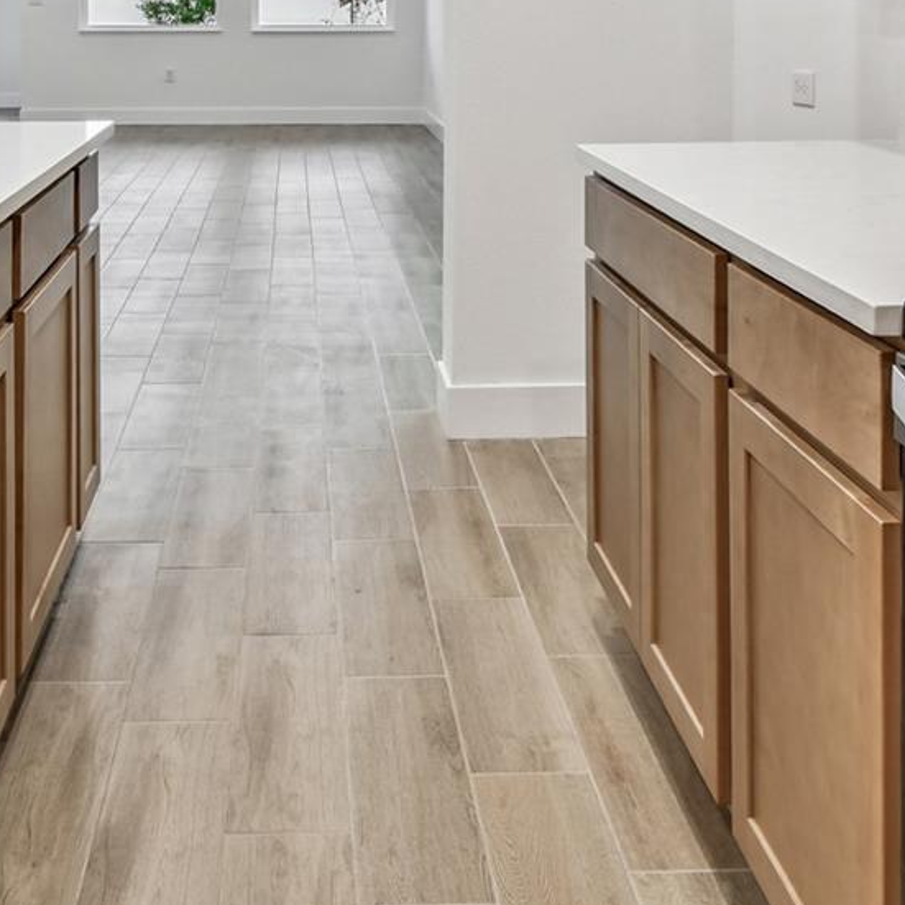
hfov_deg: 44.6
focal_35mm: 37
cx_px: 348
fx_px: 1094
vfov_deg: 41.0
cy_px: 69
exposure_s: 1/8
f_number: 7.1
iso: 100
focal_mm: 10
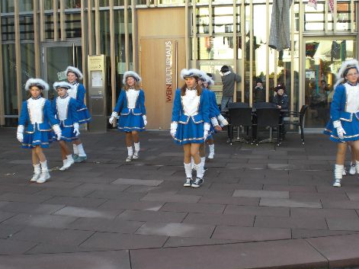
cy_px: 123
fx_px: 446
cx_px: 180
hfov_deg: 43.9
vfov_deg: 33.6
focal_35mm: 43
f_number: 3.1
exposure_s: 1/125
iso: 64
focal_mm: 6.3
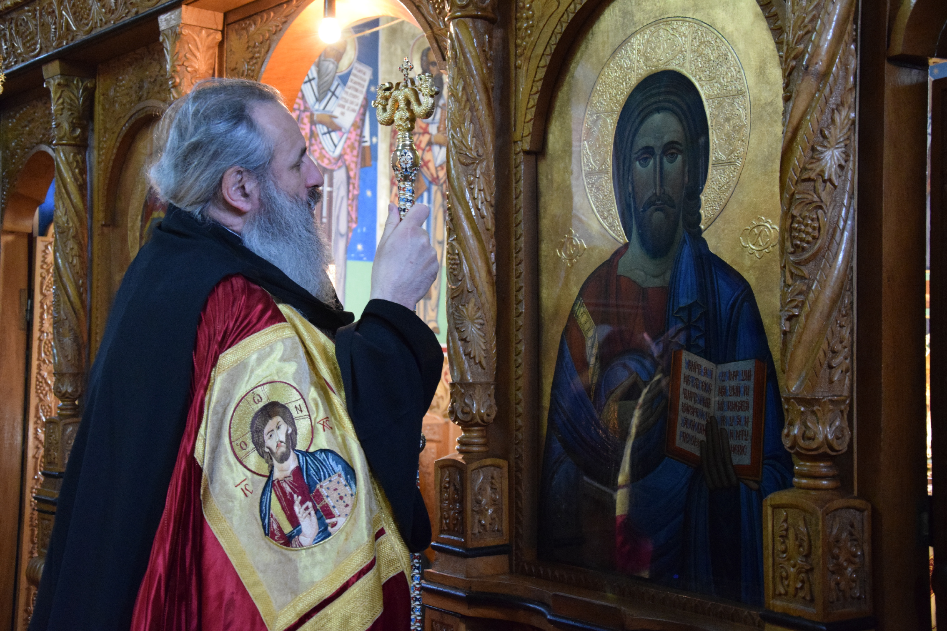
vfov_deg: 26.5
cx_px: 474
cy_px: 316
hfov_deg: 38.9
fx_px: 1342
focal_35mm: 51
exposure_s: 1/60
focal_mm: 34
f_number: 4.2
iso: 4000
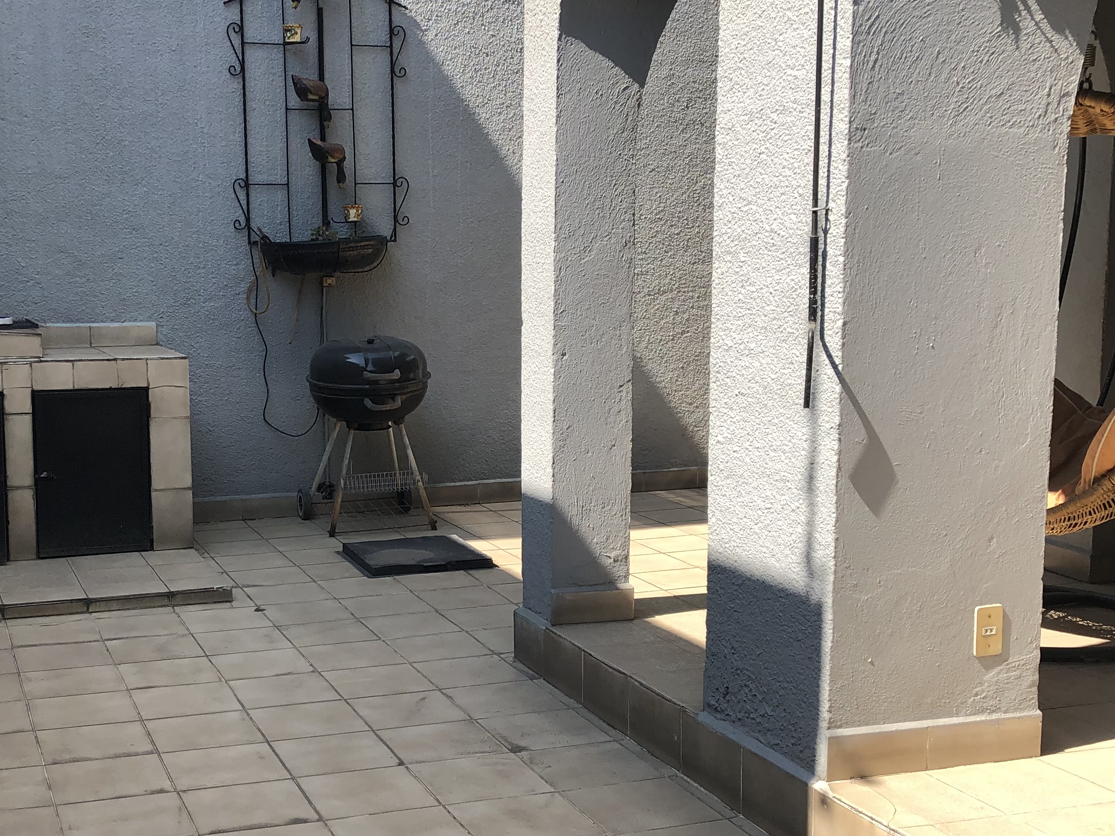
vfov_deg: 29.6
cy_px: 485
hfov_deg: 38.4
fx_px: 1578
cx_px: 365
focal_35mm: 49
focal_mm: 3.99
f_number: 1.8
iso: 20
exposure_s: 1/684
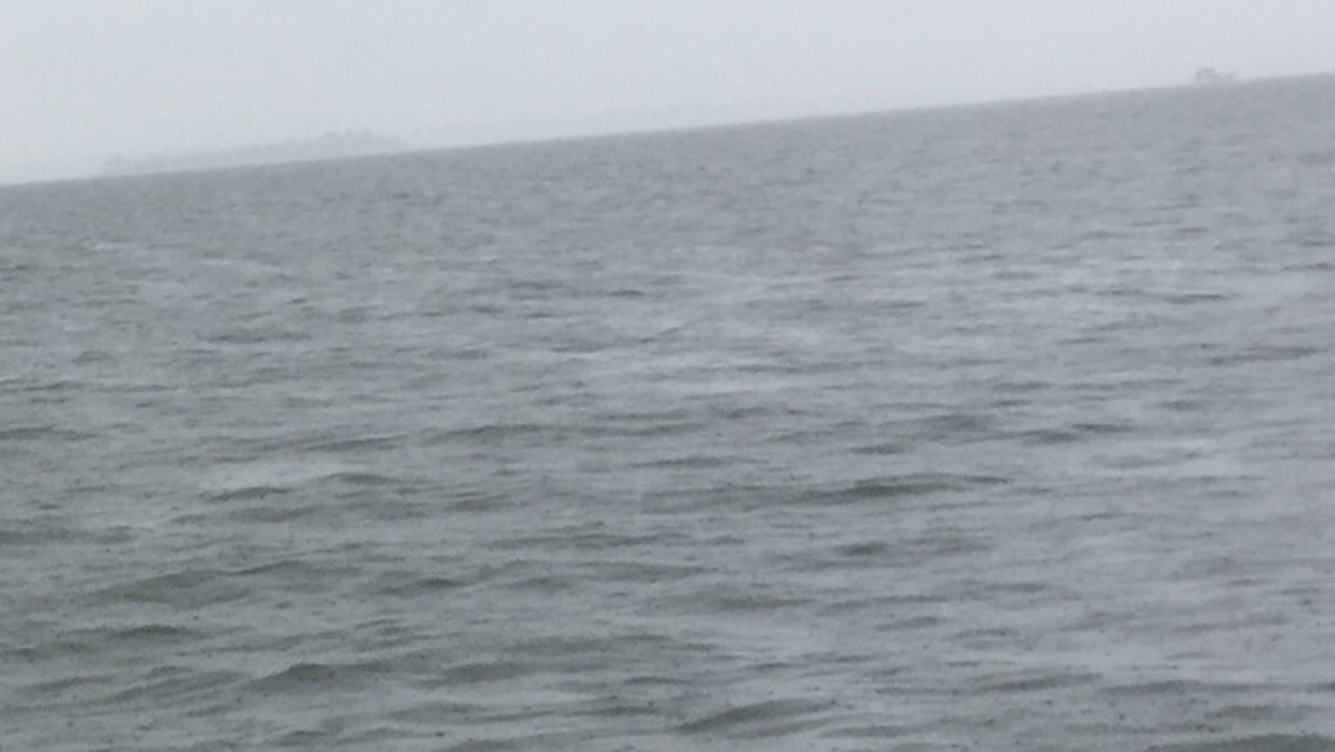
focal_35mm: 89
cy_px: 593
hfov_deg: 22.0
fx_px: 3151
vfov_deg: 13.5
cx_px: -291
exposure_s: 1/416
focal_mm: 4.15
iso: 32
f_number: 2.2
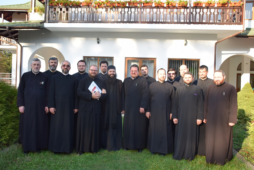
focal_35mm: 34
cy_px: 85
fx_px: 243
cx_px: 127
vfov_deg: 38.4
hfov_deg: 55.1
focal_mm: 23
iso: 125
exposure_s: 1/125
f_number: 5.6
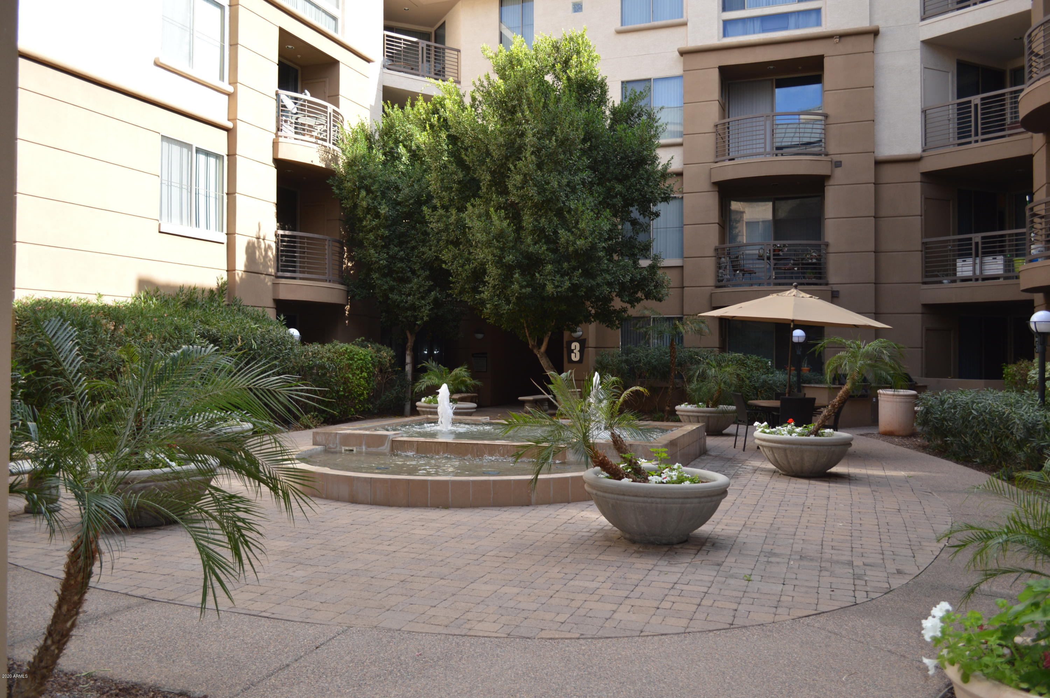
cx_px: 525
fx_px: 874
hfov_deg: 62.0
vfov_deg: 43.5
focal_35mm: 30
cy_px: 349
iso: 100
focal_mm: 20
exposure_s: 1/200
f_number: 4
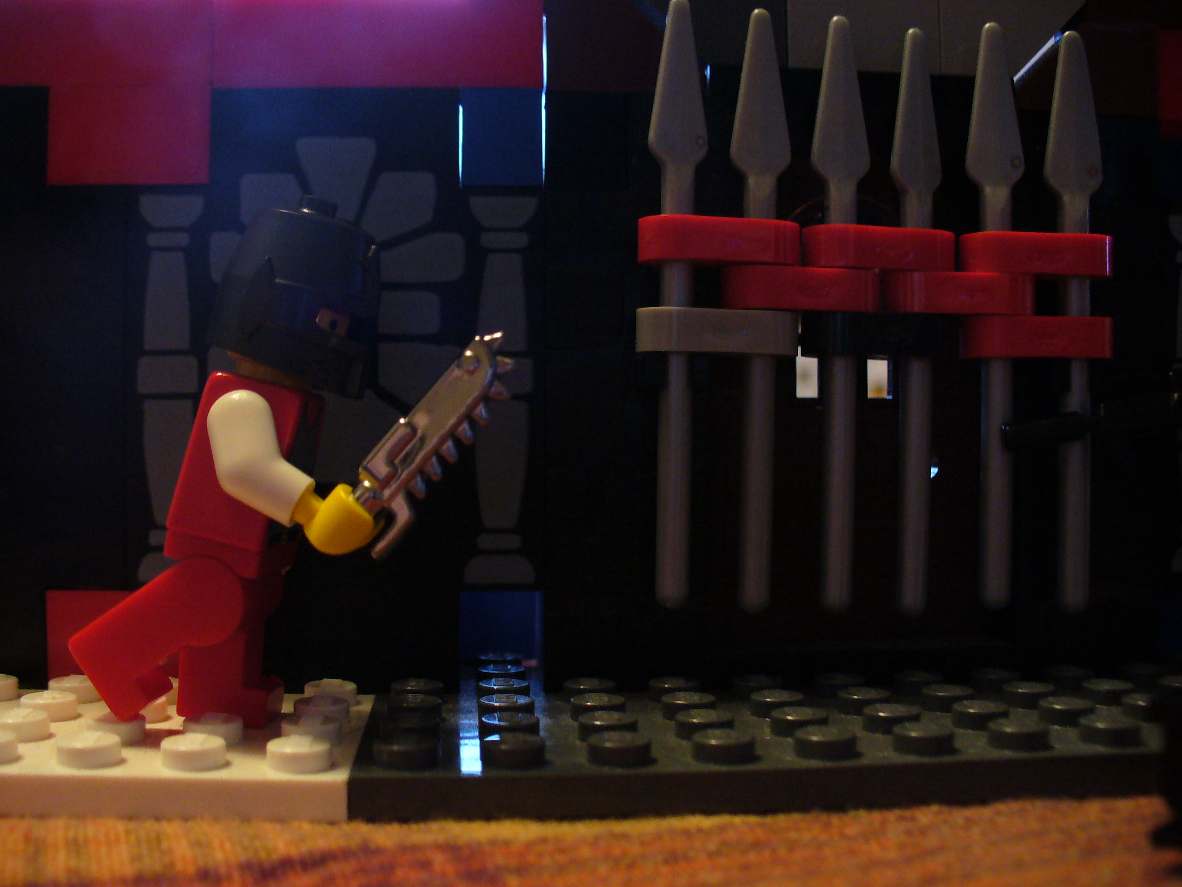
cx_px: 591
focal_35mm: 37
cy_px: 444
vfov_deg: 38.7
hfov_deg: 50.1
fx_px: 1263
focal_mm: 6.1
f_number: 2.8
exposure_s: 1/8
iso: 200
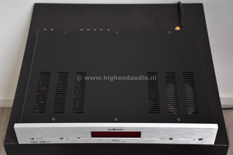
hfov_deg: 28.1
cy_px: 78
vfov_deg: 18.9
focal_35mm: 72
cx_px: 116
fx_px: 466
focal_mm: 48
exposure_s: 1/60
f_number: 4.5
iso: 560
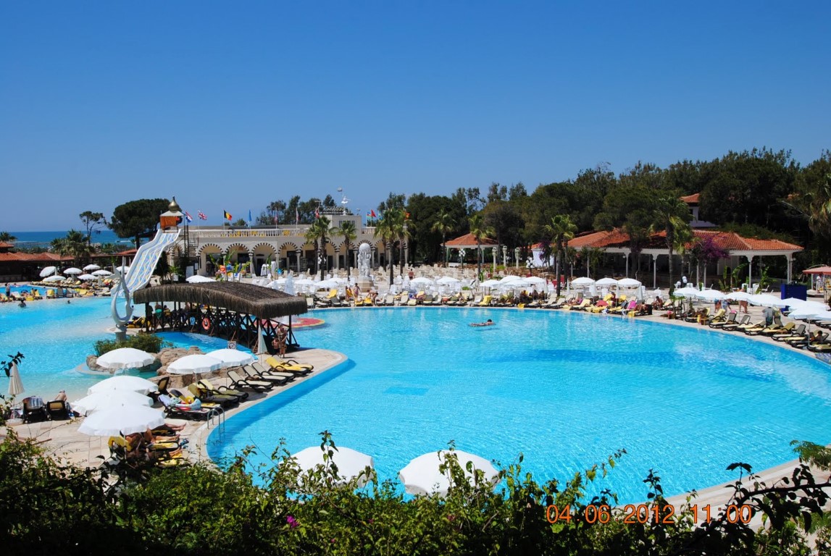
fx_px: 728
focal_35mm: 32
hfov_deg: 59.4
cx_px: 416
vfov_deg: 41.8
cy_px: 278
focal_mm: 21
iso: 100
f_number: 10
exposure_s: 1/400
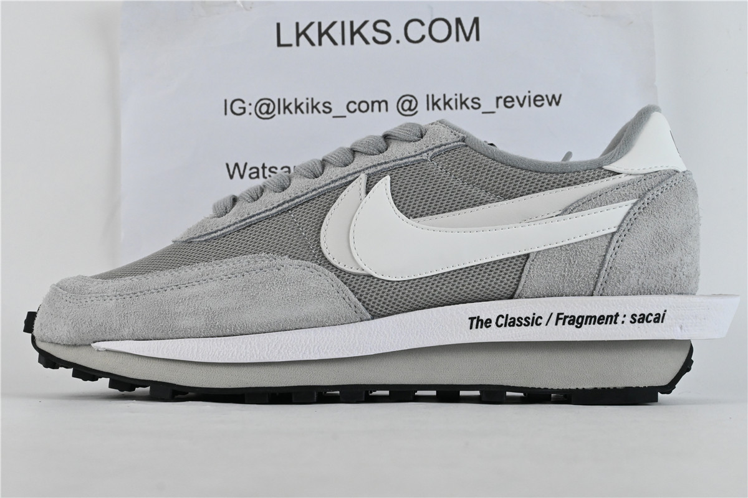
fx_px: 1153
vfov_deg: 24.4
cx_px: 374
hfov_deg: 35.9
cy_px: 249
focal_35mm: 56
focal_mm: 37
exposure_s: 1/125
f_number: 11
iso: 1600
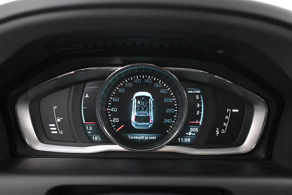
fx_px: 237
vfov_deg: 44.6
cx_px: 146
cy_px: 98
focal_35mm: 29
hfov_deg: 63.2
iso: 1600
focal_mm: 19.5
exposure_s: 1/10
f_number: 3.8
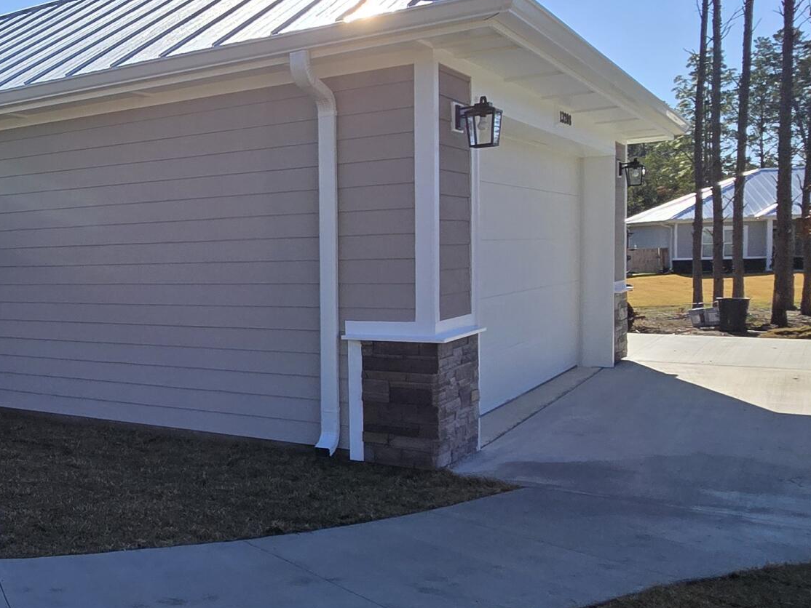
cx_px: -45
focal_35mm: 35
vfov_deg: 40.7
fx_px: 820
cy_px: 306
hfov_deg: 43.1
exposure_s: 1/3126
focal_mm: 2.2
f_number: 2.2
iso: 50
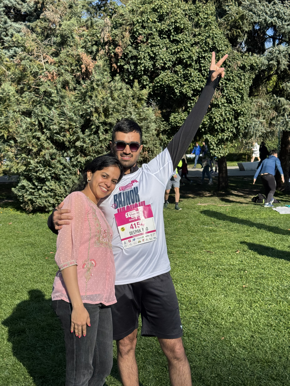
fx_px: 536
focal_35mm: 48
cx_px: 145
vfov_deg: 39.7
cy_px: 193
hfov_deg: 30.3
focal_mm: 6.76
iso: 64
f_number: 1.78
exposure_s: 1/3817
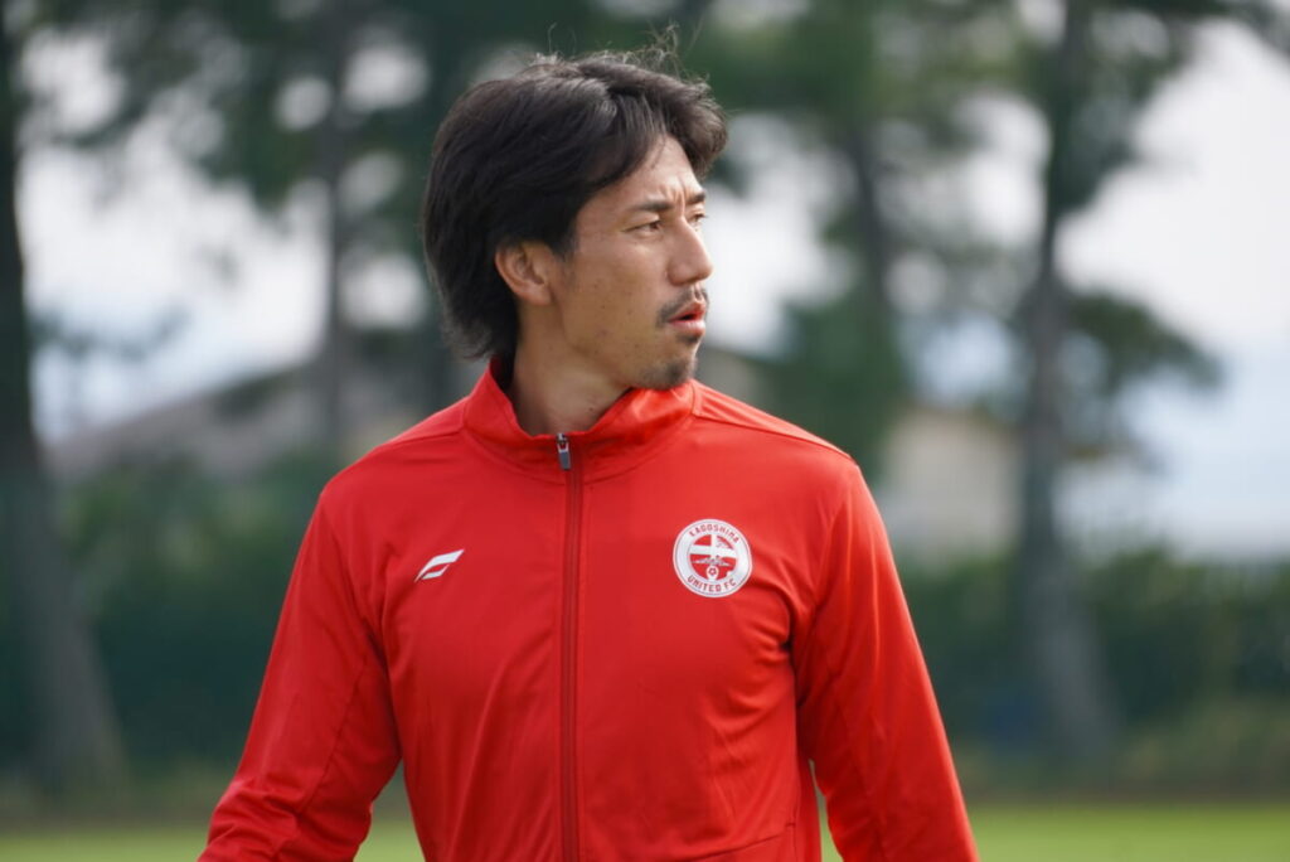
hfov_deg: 3.9
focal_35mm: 525
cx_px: 645
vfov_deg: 2.6
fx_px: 18822
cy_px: 431
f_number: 6.3
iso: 320
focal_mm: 350
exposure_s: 1/500
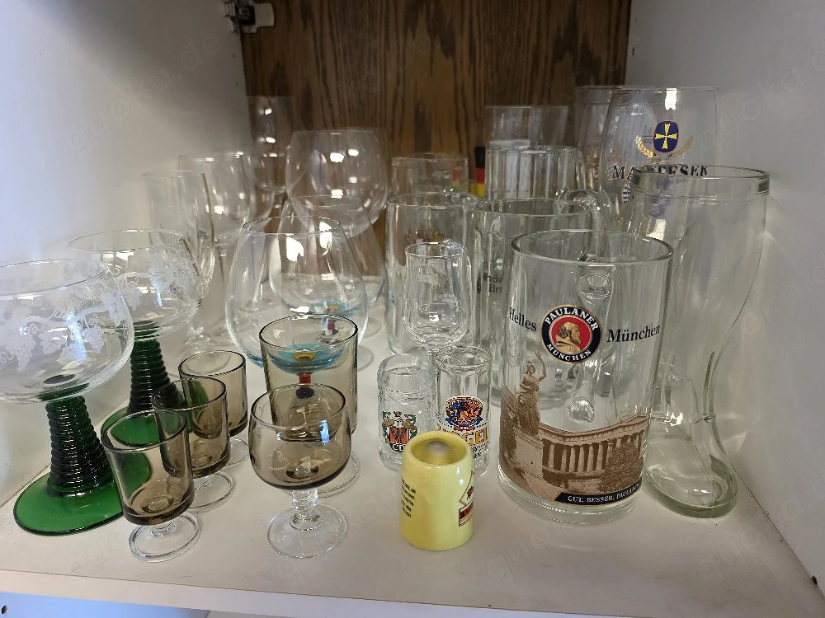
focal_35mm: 23
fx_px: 548
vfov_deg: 58.9
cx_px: 412
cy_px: 309
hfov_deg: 73.9
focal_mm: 6.5
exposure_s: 1/101
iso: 400
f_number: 1.4
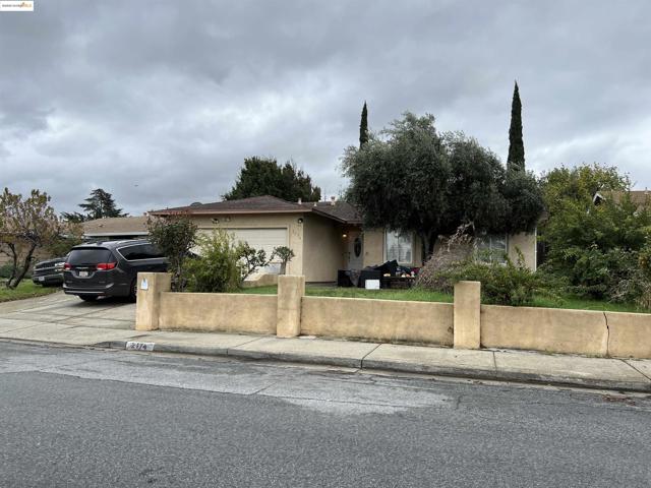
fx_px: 489
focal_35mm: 26
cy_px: 244
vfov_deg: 53.1
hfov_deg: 67.3
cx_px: 326
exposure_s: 1/1468
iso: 50
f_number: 1.5
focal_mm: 5.7
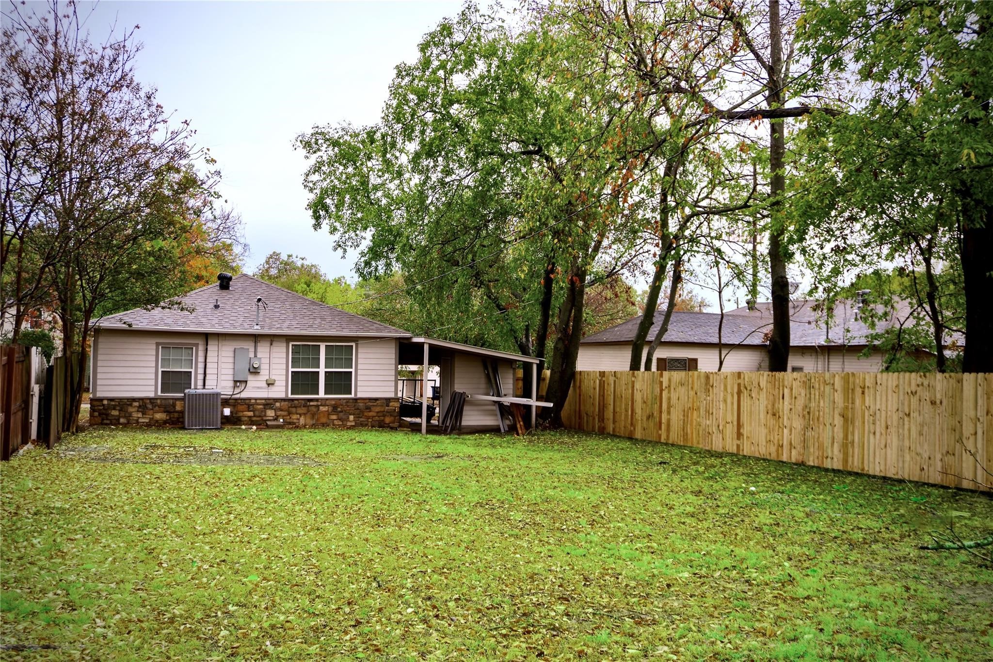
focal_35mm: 34
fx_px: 951
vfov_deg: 38.4
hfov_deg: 55.1
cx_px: 496
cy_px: 331
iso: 100
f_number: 4
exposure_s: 1/60
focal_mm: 23
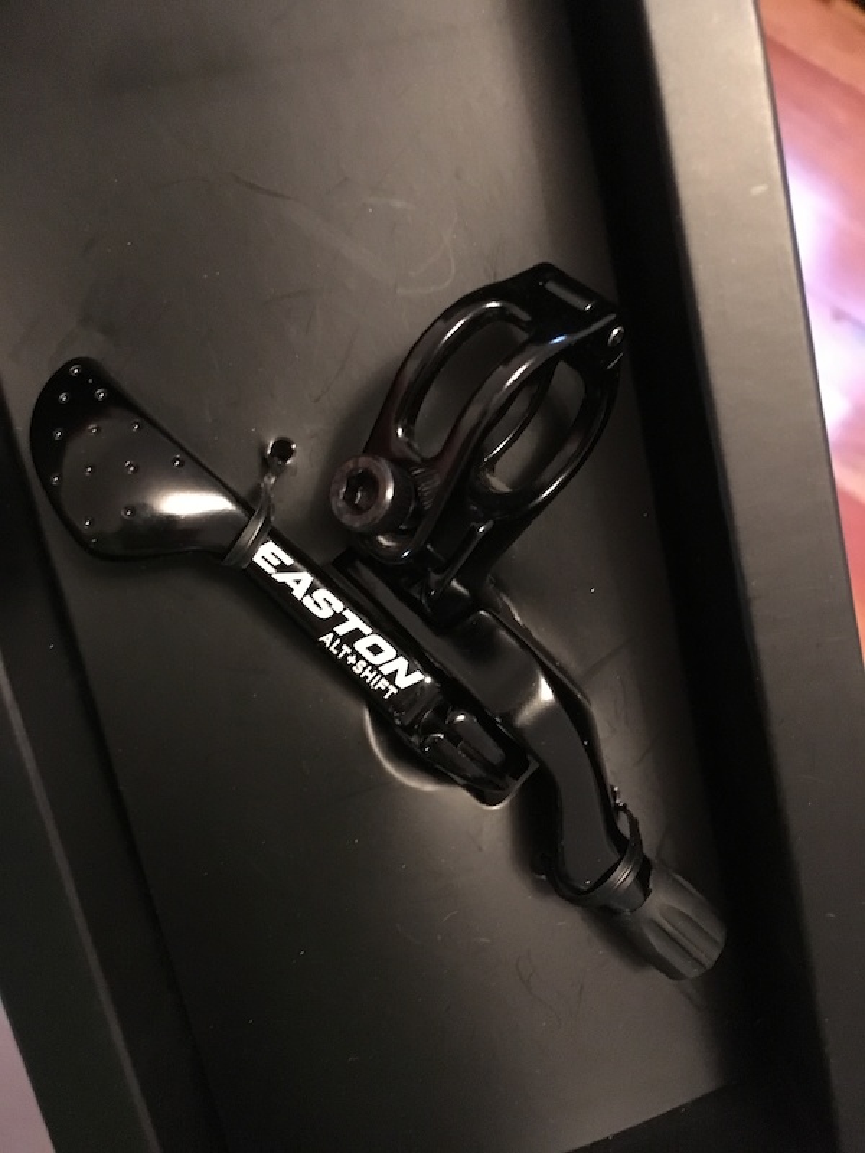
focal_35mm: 29
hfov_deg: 48.2
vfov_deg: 61.7
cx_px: 432
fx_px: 966
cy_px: 576
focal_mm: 4.15
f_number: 2.2
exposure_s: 1/15
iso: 800
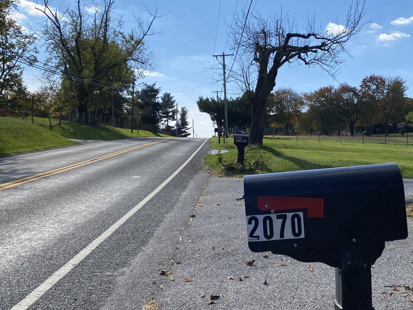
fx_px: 525
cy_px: 161
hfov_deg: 42.1
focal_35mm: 44
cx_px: 289
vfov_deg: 32.9
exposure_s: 1/3731
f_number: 1.8
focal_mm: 4.25
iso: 32
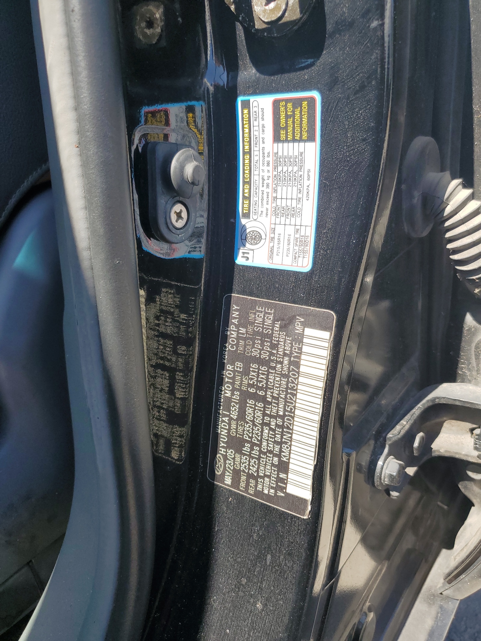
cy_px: 320
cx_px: 240
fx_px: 482
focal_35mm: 26
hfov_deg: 53.1
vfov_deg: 67.3
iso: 50
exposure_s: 1/769
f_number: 1.5
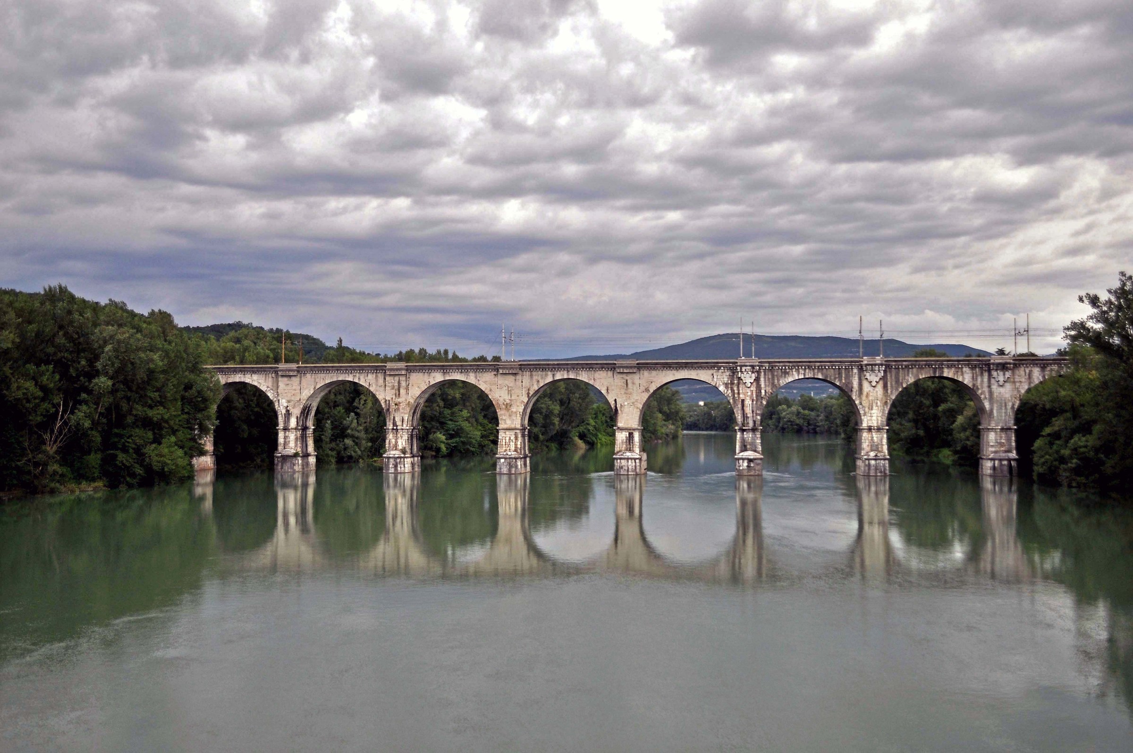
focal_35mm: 33
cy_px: 376
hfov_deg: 57.3
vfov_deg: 39.9
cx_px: 566
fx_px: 1037
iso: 200
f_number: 3.8
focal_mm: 22
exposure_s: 1/640
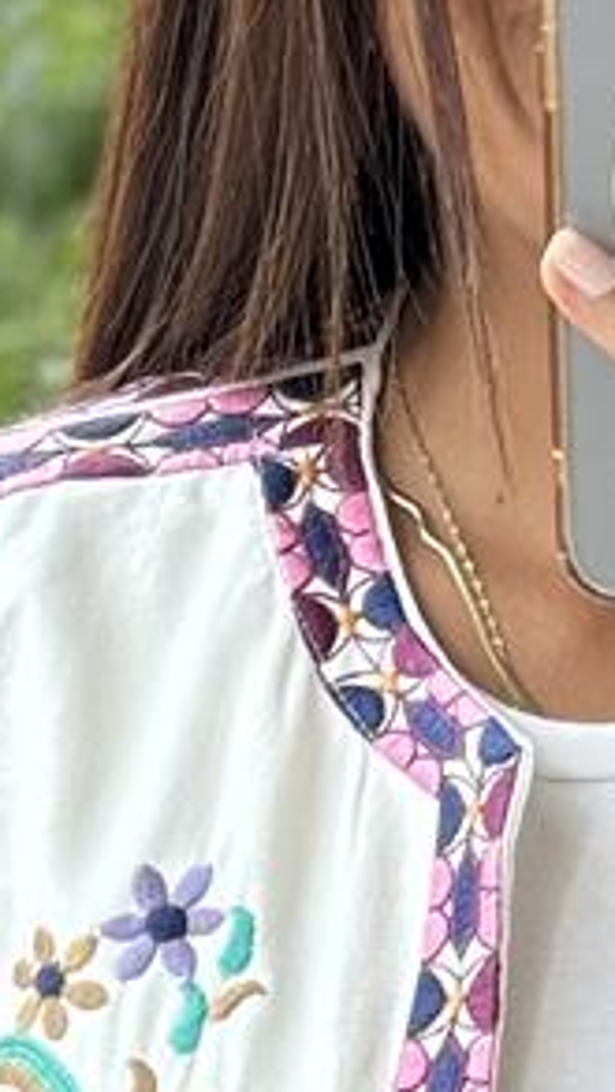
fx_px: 6894
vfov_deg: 8.9
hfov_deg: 5.1
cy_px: 1437
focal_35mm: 238
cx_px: 831
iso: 64
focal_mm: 6.76
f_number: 1.78
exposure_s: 1/203
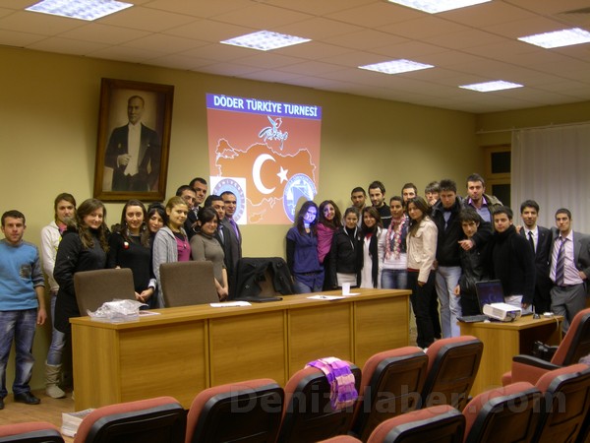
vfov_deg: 28.6
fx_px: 869
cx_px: 295
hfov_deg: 37.5
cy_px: 222
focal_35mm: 51
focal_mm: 10.6
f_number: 3.2
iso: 50
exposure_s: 1/5.9
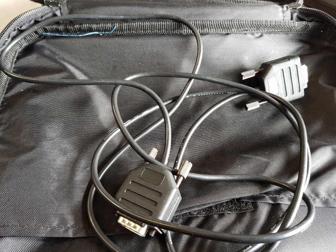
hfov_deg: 67.3
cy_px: 126
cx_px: 168
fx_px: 252
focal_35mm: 26
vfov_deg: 53.1
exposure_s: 1/27
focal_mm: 4.2
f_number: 1.7
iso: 200
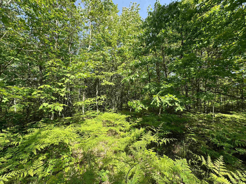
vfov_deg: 85.7
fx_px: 99
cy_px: 92
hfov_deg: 102.1
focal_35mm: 14
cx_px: 123
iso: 50
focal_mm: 2.22
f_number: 2.2
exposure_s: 1/512
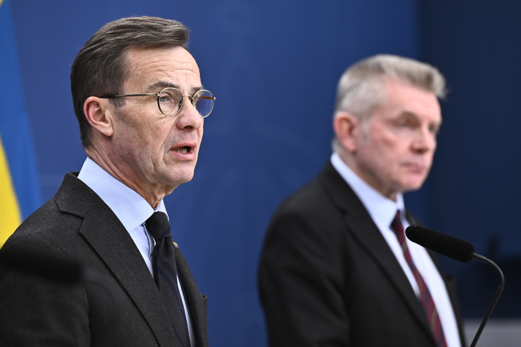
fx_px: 2894
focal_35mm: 200
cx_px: 260
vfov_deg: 6.9
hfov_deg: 10.3
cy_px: 174
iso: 1000
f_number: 4
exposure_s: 1/200
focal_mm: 200
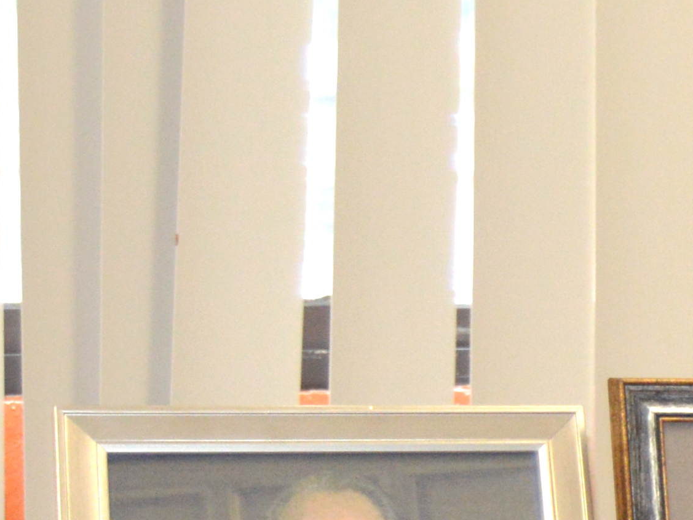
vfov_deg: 7.4
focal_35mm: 200
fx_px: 4004
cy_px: 250
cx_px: 1562
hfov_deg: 9.1
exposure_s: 1/60
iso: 720
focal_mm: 26
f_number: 4
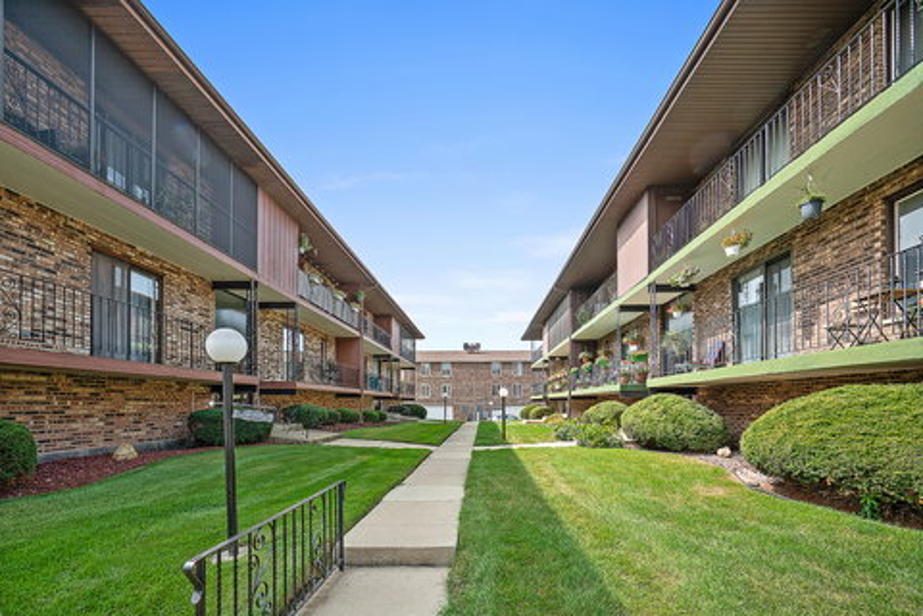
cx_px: 462
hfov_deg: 96.7
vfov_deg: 73.7
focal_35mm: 16
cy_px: 308
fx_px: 410
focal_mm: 16
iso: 400
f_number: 11
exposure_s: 1/160
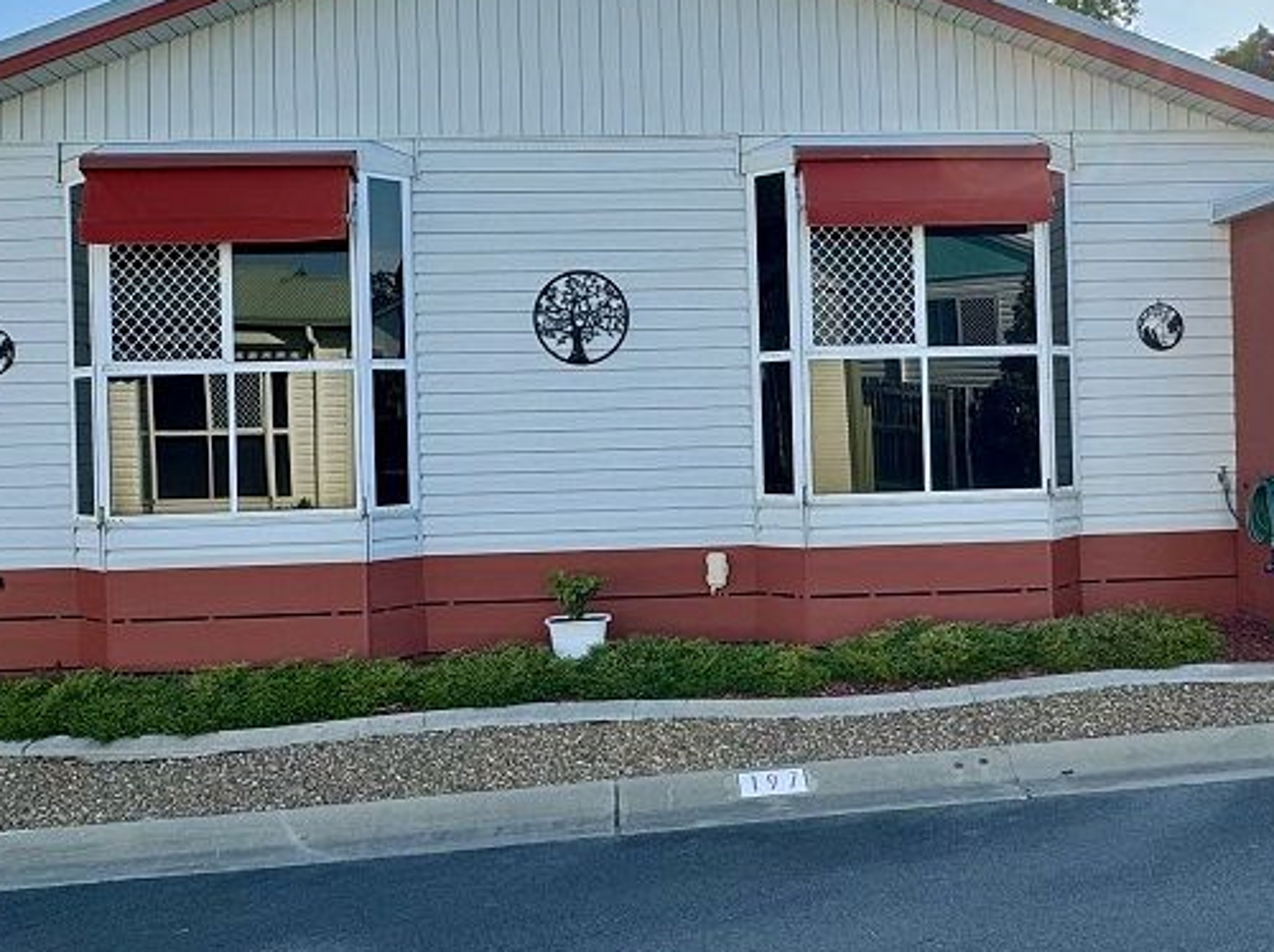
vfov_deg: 49.6
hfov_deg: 63.1
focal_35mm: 28
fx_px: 1030
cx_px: 749
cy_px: 431
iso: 40
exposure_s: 1/831
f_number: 2.2
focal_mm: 2.22
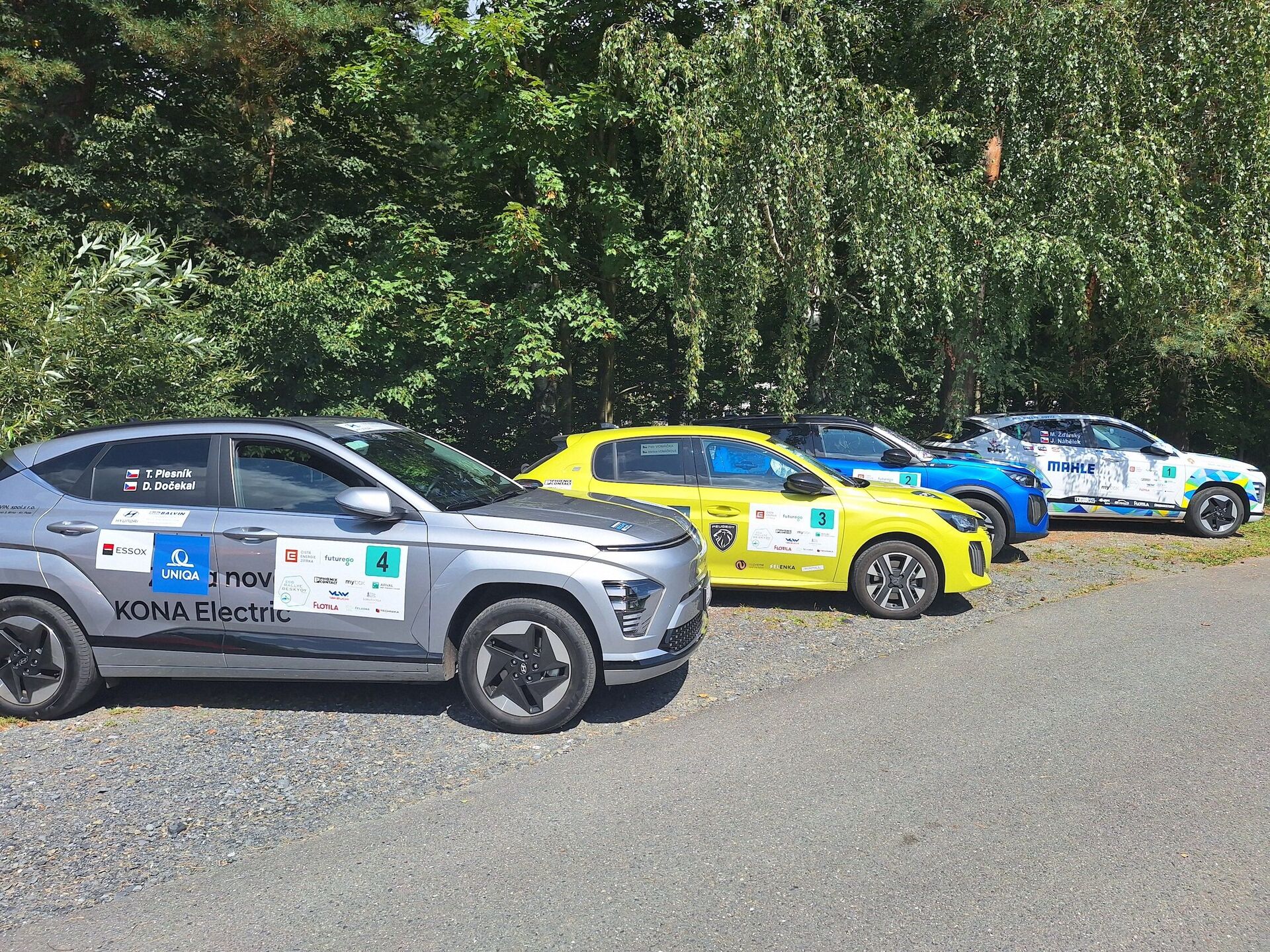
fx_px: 844
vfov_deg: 58.9
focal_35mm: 23
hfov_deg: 73.9
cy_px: 476
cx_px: 635
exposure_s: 1/3333
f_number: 1.8
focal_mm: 5.54
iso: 40
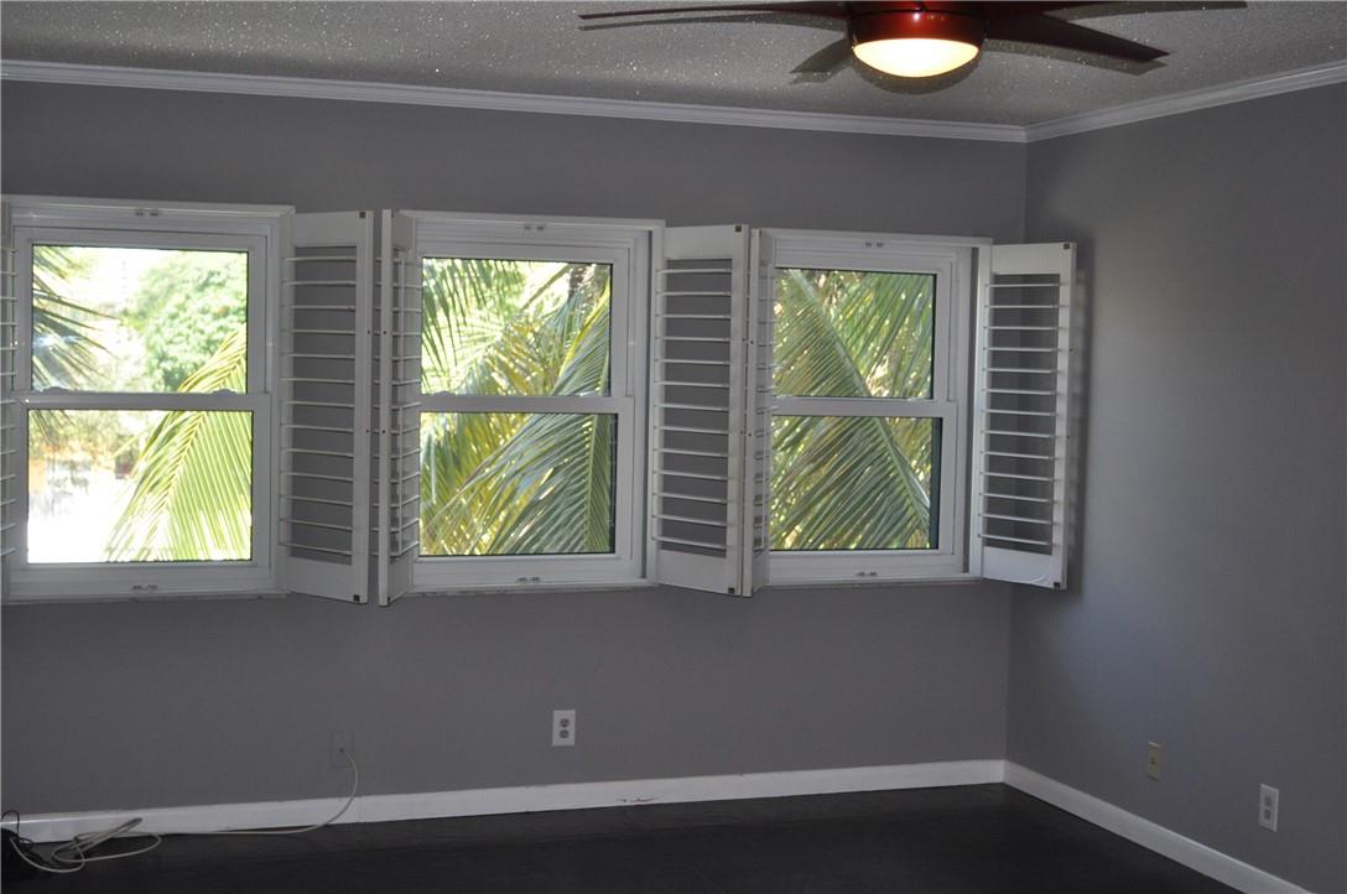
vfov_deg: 28.0
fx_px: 1793
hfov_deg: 41.2
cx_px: 674
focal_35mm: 48
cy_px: 447
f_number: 4.8
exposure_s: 1/125
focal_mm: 32
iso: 640
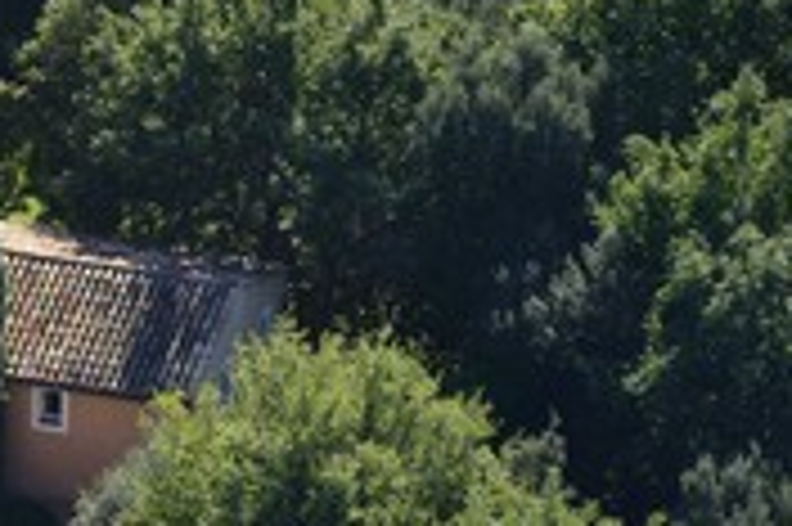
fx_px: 10484
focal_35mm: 477
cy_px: 364
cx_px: -144
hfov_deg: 4.3
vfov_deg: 2.9
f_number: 6.3
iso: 800
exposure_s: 1/1000
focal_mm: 200
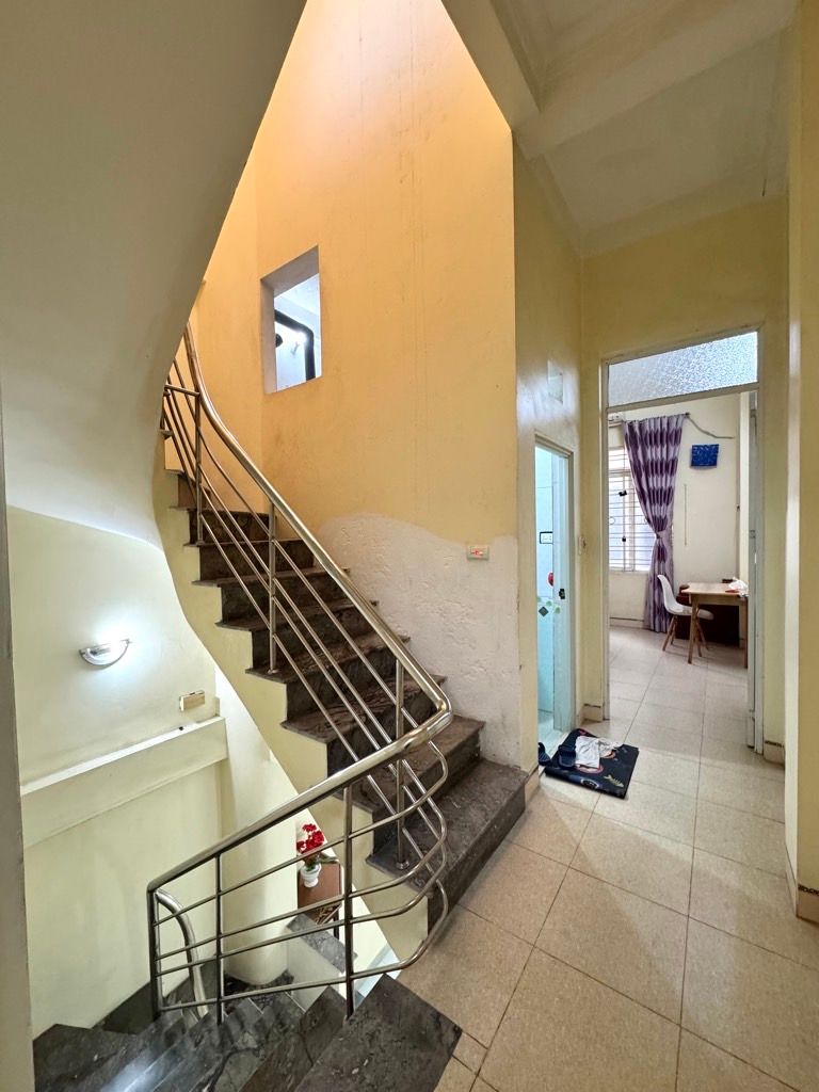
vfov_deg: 102.1
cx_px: 410
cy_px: 546
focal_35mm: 14
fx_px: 442
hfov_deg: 85.7
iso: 320
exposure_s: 1/50
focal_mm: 2.22
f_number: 2.2
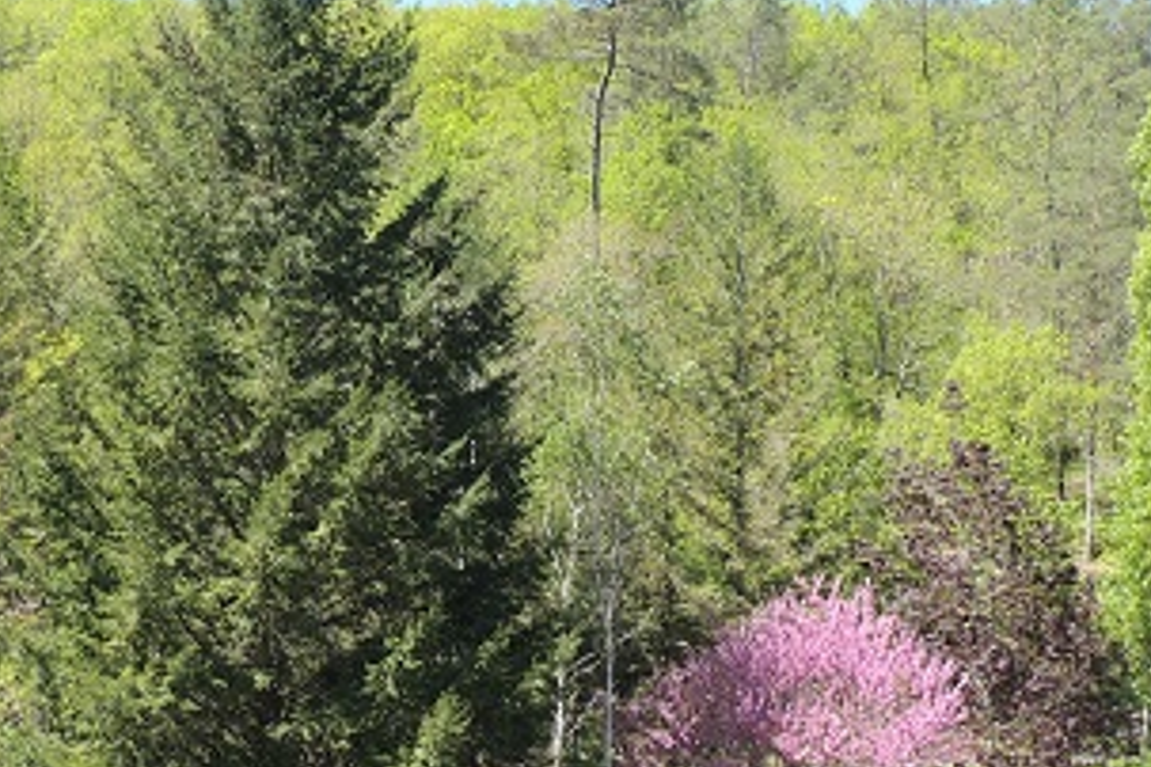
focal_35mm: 66
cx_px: 380
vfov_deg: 20.5
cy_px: 547
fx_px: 2110
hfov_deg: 30.3
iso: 100
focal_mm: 4.3
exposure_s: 1/400
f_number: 3
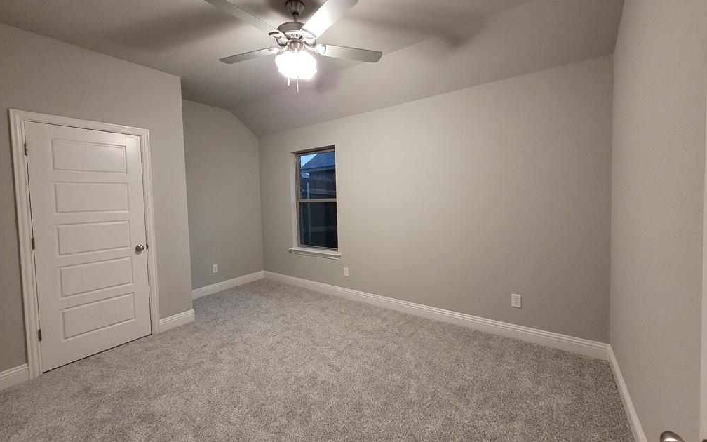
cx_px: 351
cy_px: 208
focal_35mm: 14
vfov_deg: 78.6
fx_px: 270
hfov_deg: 105.3
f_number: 2.2
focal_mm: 1.74
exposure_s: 1/59
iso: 400
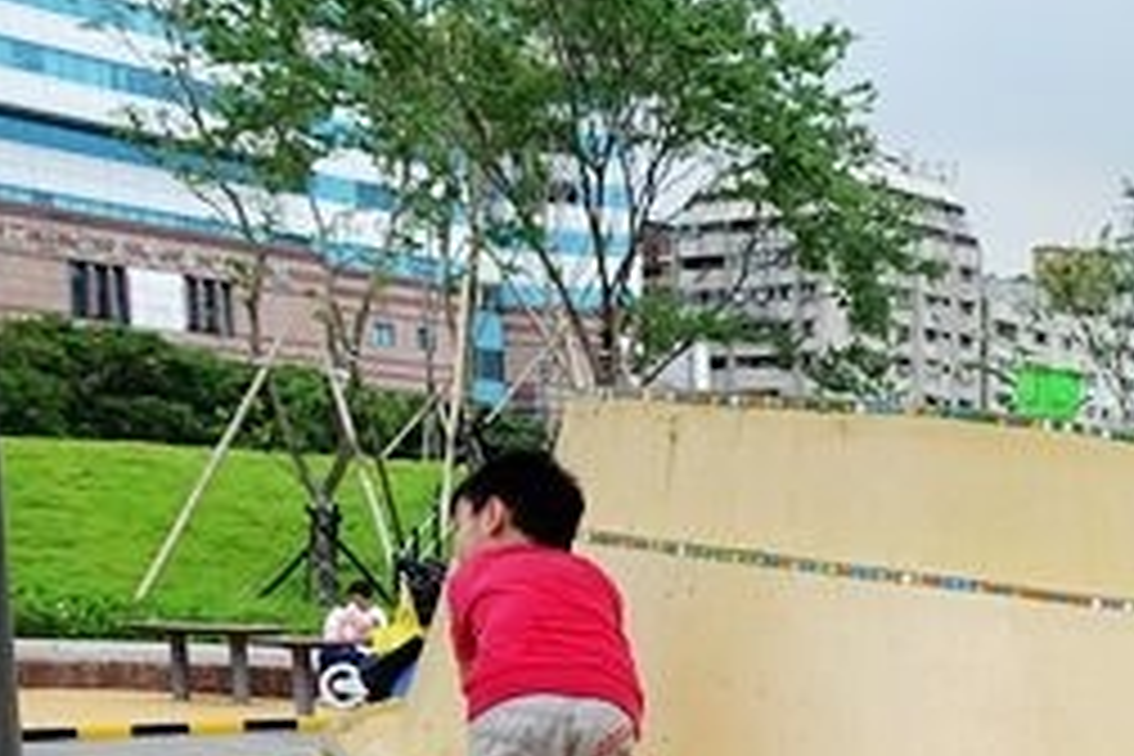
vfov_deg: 20.2
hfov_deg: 29.4
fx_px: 1953
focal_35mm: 62
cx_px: 1233
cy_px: 961
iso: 125
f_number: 4
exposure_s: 1/100
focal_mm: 8.8
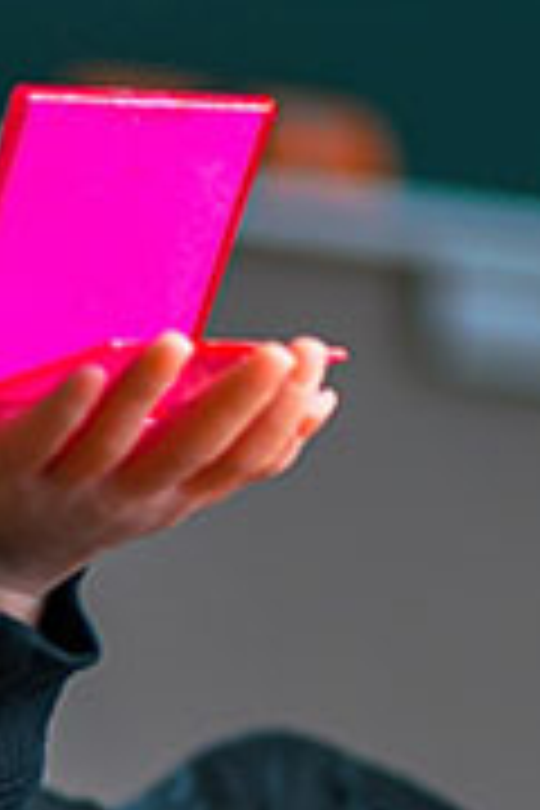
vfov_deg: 4.8
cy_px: 896
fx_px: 9562
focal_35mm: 425
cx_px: -490
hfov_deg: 3.2
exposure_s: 1/100
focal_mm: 85
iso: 100
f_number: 1.8
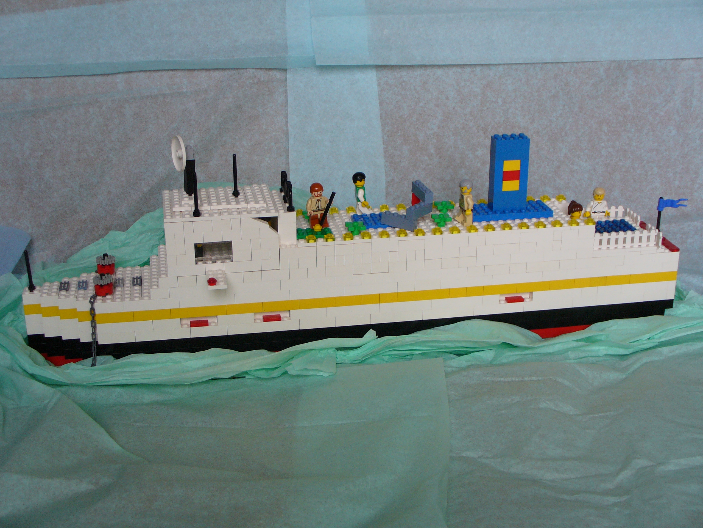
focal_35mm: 48
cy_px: 264
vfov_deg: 30.3
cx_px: 352
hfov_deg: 39.7
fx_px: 975
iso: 100
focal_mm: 7.9
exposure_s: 1/40
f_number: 3
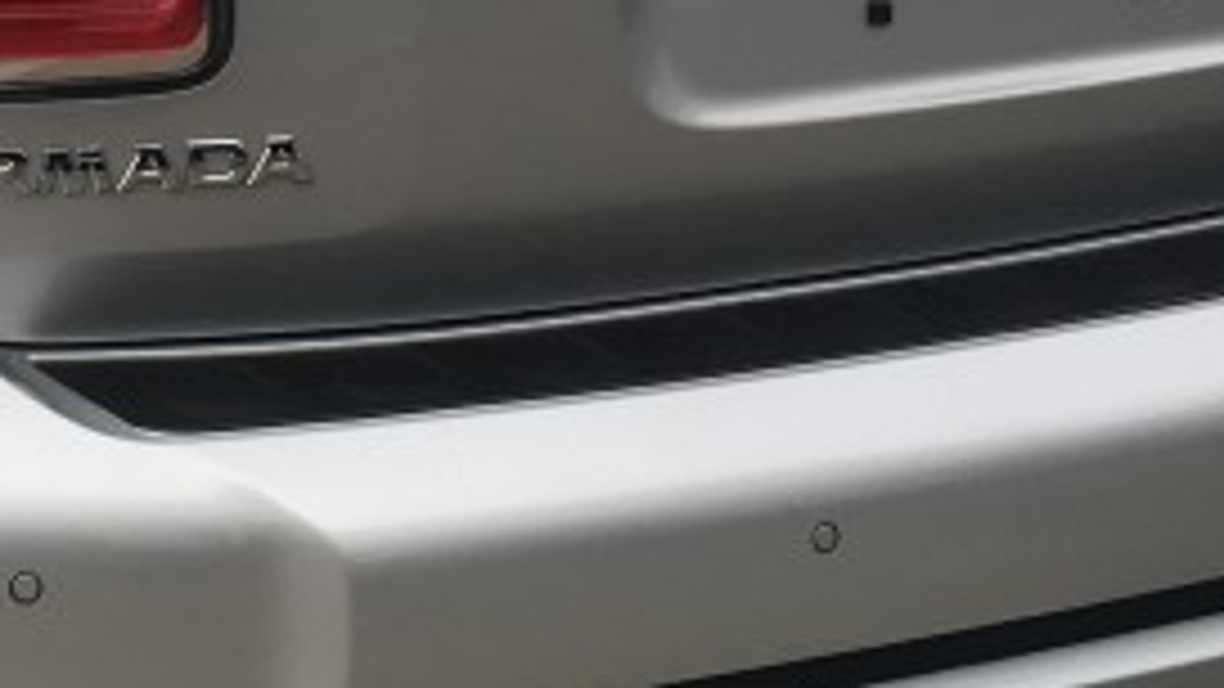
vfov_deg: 9.9
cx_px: 140
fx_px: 3862
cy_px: -301
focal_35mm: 119
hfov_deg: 17.8
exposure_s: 1/144
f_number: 2.2
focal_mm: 4.15
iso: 25
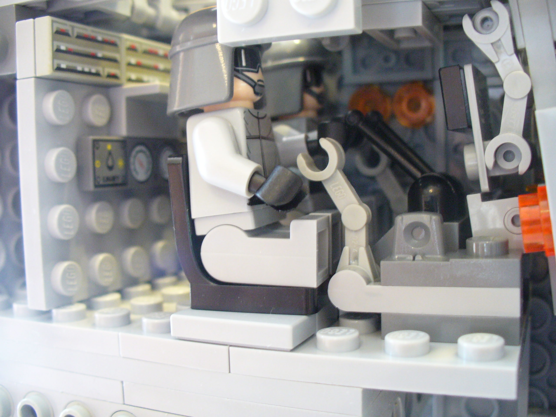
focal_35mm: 37
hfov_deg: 50.1
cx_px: 278
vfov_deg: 38.7
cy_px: 208
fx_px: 594
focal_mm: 6.1
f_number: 2.8
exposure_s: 1/10
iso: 200
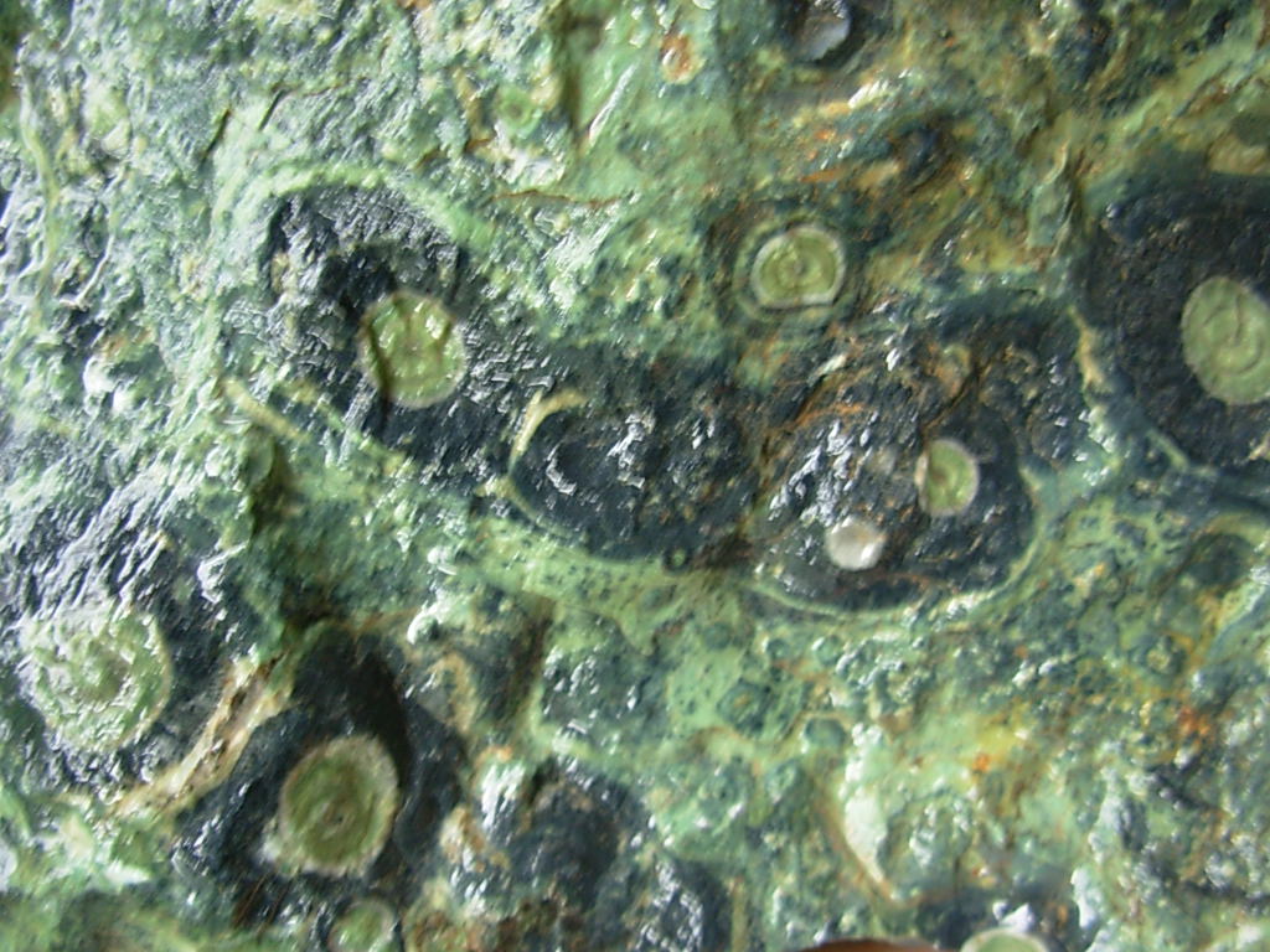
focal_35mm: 38
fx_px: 1394
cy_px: 476
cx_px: 635
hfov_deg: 49.0
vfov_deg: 37.7
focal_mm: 6.3
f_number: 2.9
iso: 50
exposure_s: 1/18
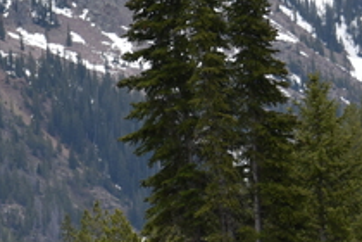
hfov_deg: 3.4
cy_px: 188
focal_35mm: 609
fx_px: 6123
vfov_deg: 2.3
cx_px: -336
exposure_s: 1/250
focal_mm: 100
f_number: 8
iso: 100
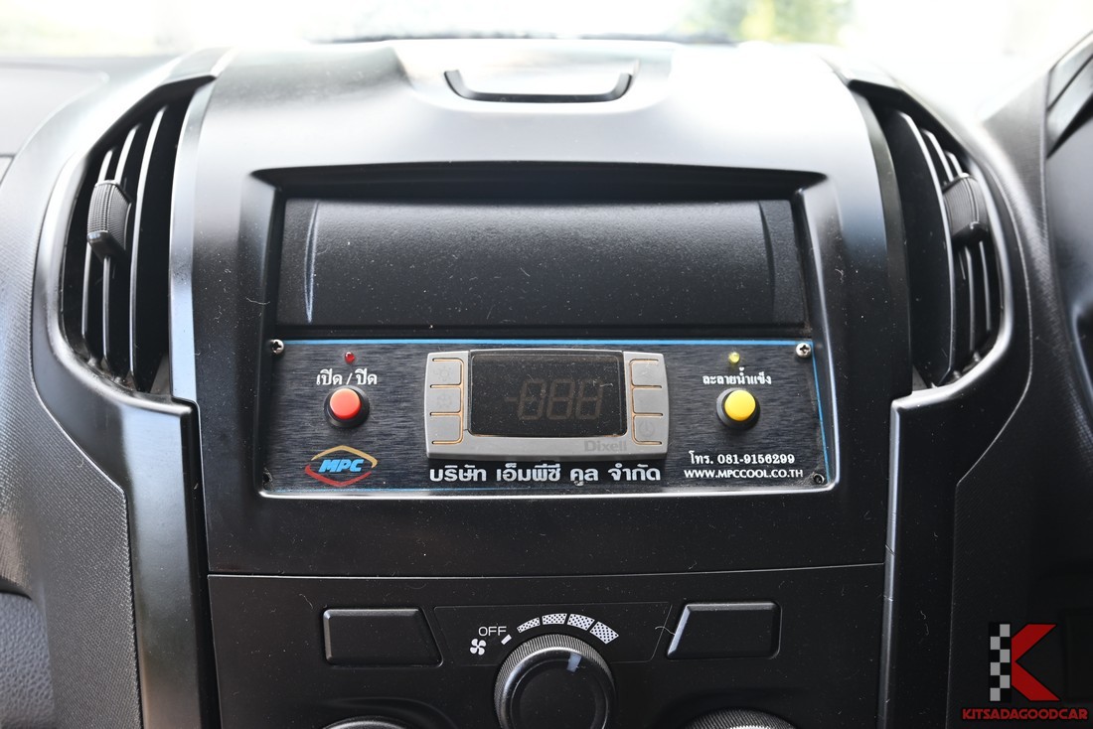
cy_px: 364
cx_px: 546
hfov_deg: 57.2
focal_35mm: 33
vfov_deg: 40.0
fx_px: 1002
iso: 400
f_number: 6.3
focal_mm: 33
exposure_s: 1/40
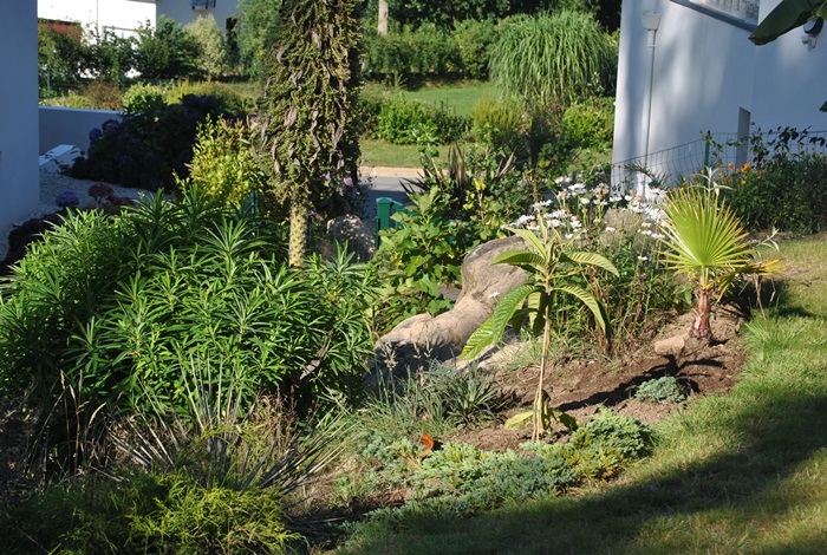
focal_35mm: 82
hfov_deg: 24.6
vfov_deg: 16.6
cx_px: 414
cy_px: 278
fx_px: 1899
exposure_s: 1/200
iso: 100
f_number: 7.1
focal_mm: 55
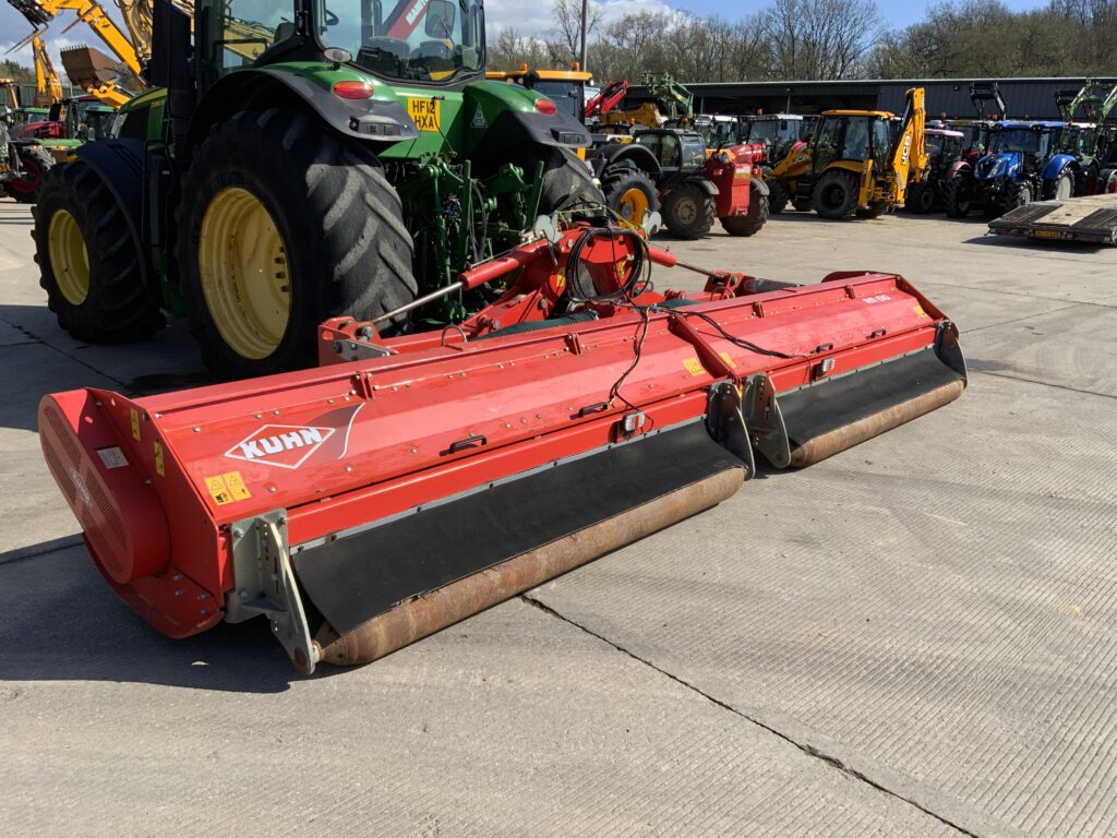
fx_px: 936
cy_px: 419
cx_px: 558
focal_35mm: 29
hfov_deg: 61.7
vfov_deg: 48.2
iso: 16
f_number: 1.8
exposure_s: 1/1675
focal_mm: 3
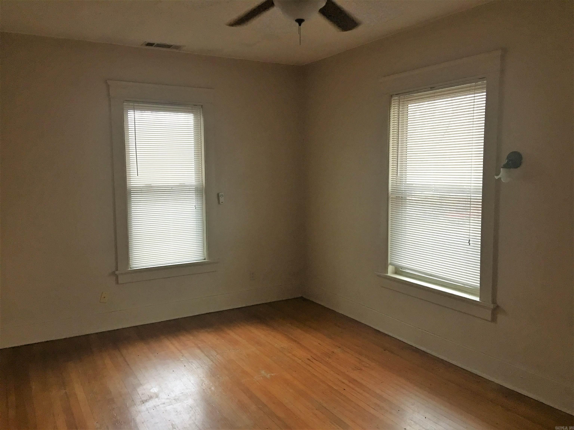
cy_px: 215
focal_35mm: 29
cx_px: 287
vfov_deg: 48.2
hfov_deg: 61.7
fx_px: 481
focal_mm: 4.15
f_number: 2.2
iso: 100
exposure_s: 1/15
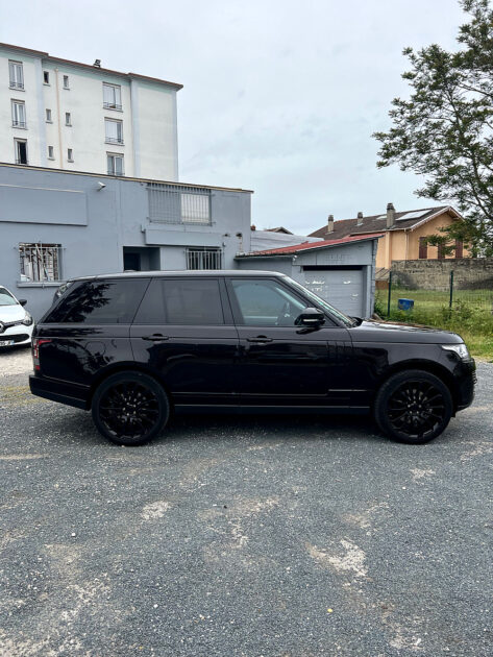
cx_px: 246
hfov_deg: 53.1
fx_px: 493
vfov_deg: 67.3
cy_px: 328
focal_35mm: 26
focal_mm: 5.7
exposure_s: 1/2252
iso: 50
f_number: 1.5
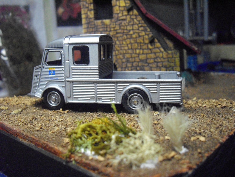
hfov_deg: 49.0
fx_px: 258
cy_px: 88
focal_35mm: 38
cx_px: 118
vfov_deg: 37.7
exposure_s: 1/50
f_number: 2.8
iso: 800
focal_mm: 7.9
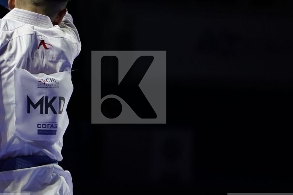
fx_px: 2247
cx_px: -7
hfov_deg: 7.4
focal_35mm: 276
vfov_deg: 5.0
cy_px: 87
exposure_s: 1/1000
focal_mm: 112
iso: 1250
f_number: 2.8
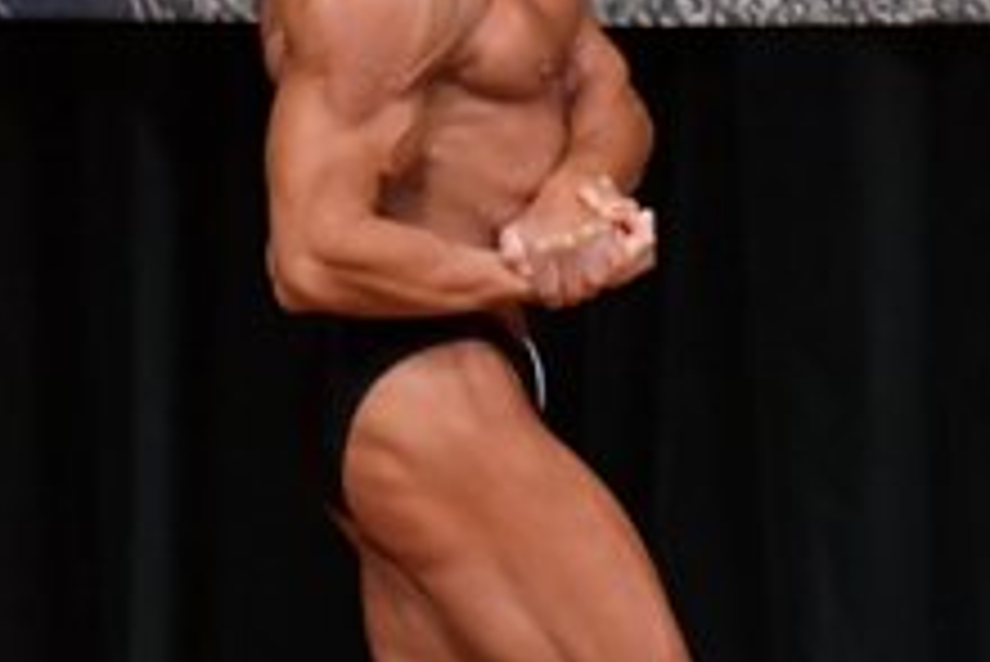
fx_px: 24683
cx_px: -704
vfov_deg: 1.5
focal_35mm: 897
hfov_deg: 2.3
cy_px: 531
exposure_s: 1/400
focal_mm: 170
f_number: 5.6
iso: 5000
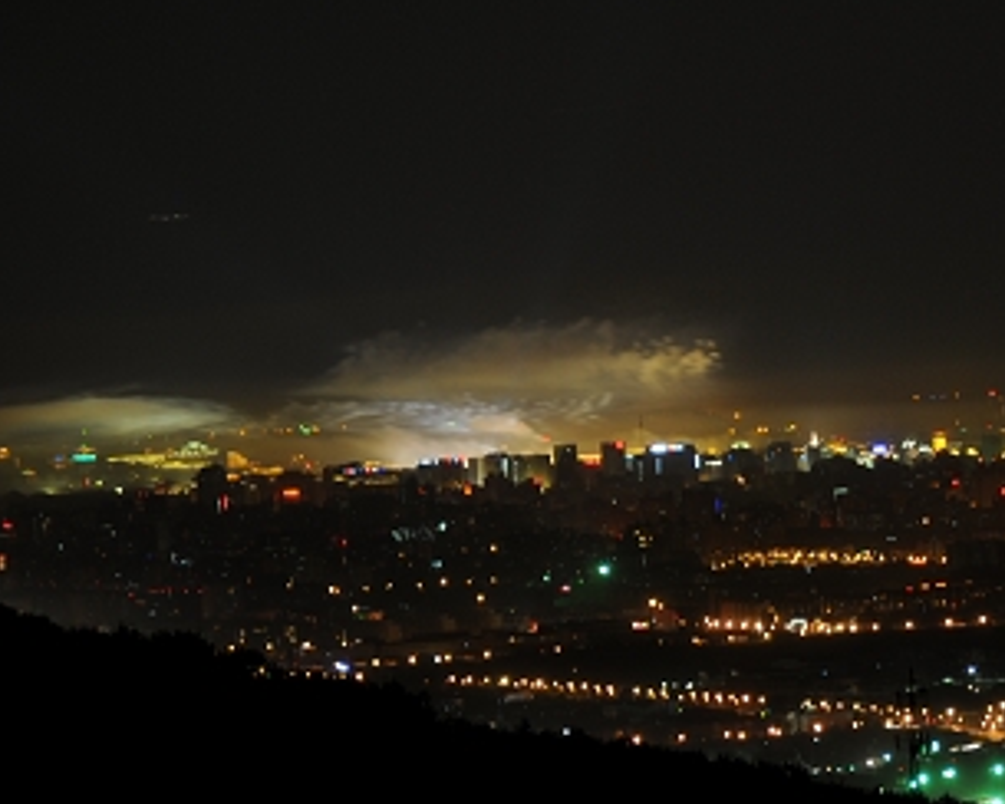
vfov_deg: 5.6
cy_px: 409
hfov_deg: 7.0
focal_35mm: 274
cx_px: 1038
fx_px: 8152
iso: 200
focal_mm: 85
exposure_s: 4
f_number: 5.6
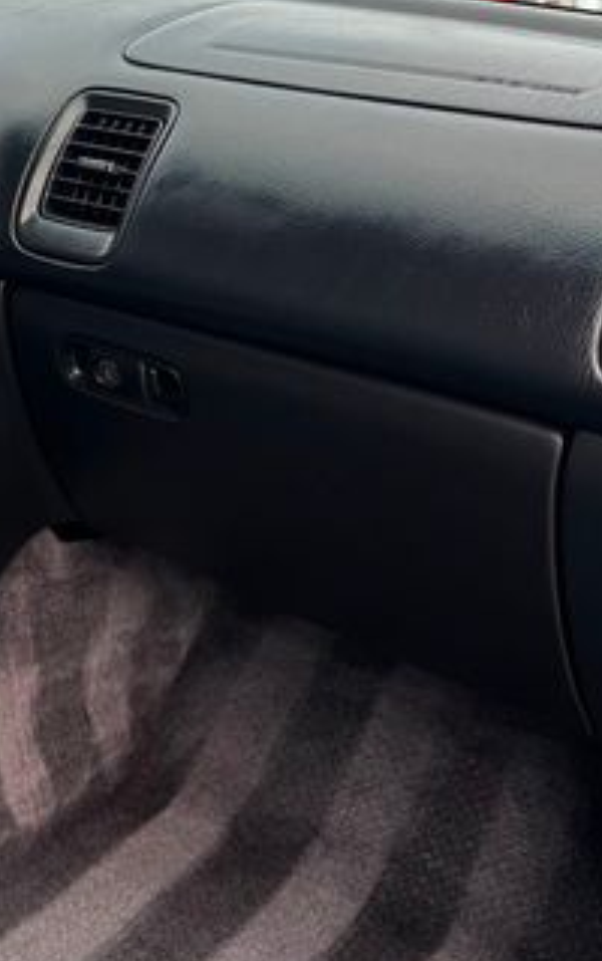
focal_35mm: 51
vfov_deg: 39.3
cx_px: -3
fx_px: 1336
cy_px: 374
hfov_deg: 24.2
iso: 80
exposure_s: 1/379
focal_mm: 6.76
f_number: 1.78
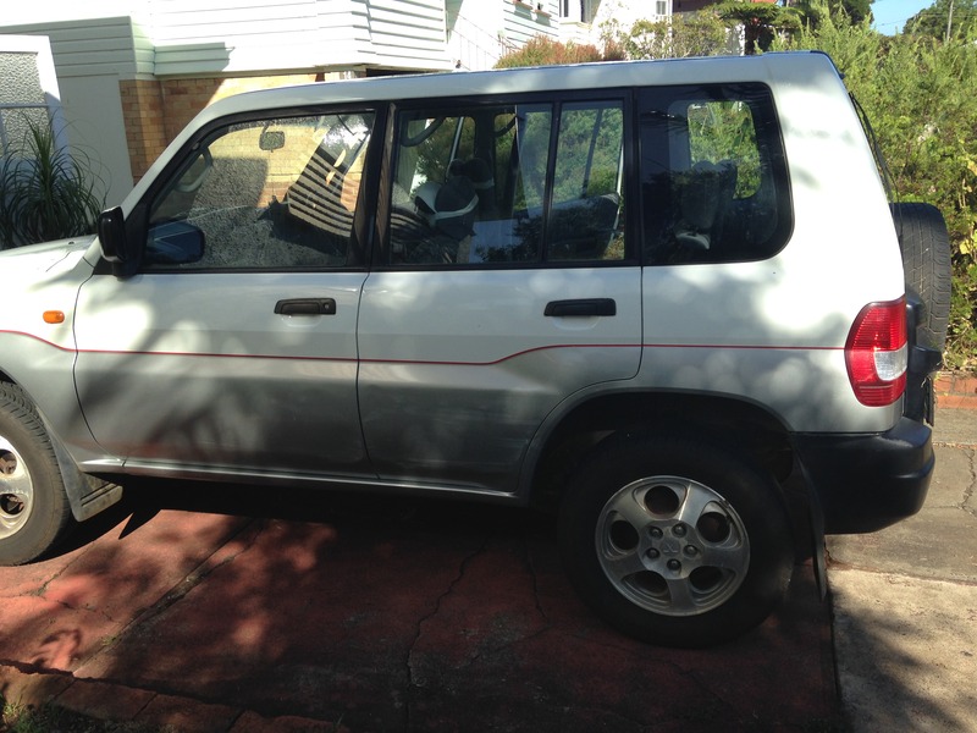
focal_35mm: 33
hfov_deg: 55.4
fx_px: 931
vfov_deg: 42.9
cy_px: 366
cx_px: 488
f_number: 2.4
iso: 50
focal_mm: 4.12
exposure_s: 1/821
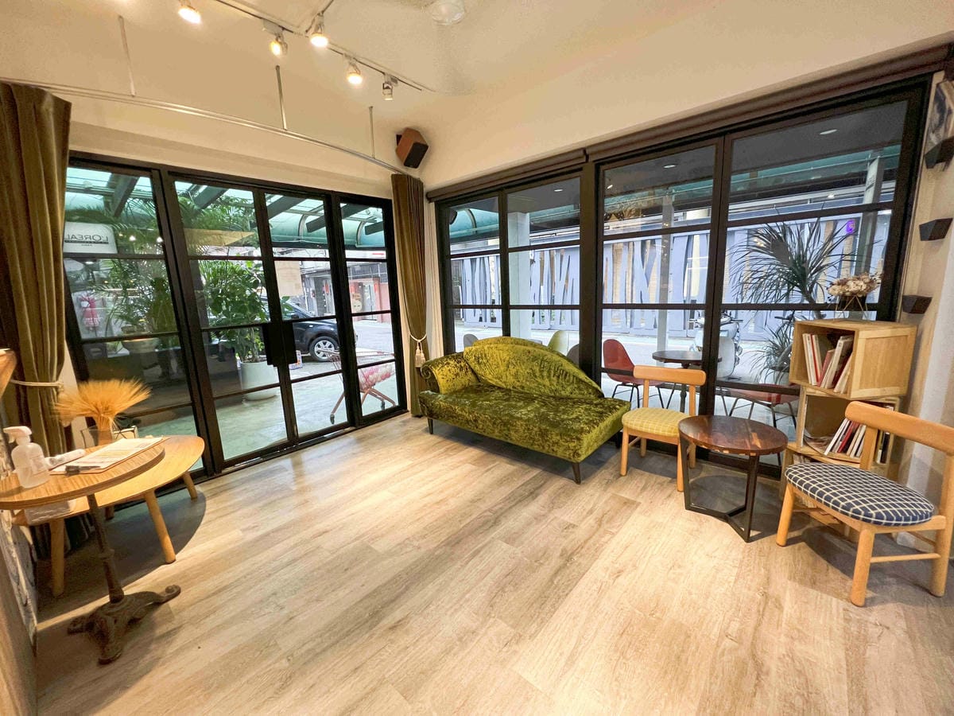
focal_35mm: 13
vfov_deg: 89.9
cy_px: 358
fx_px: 358
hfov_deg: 106.2
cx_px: 477
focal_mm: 1.57
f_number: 1.8
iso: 320
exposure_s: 1/60
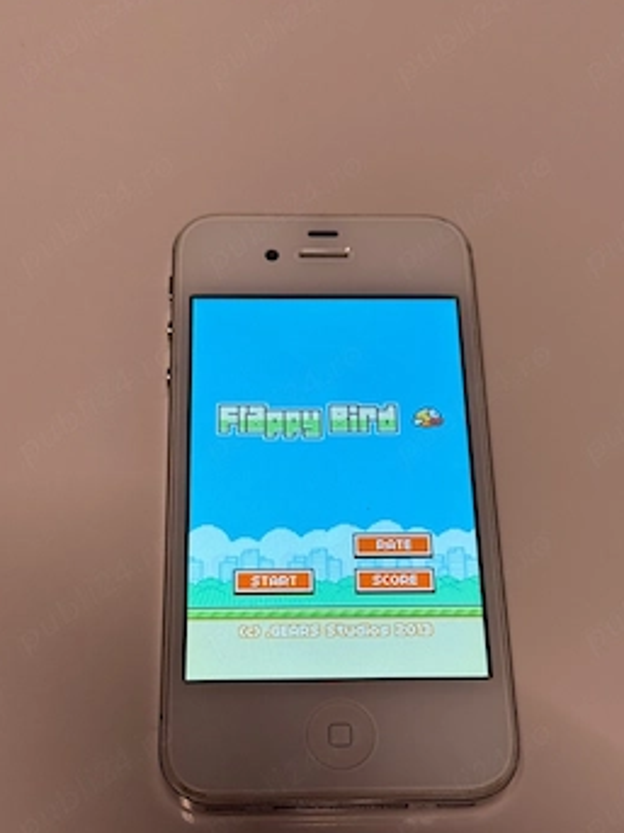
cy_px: 432
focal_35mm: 56
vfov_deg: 34.4
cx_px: 333
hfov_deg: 26.1
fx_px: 1347
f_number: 1.78
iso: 80
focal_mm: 6.76
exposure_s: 1/100
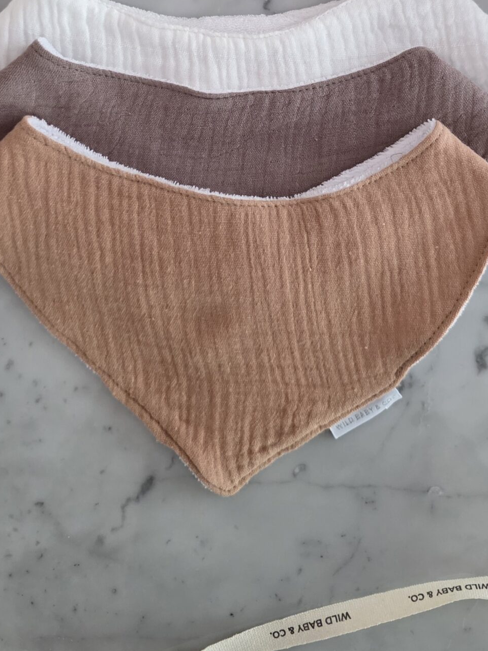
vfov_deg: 37.8
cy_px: 38
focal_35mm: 46
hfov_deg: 31.5
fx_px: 865
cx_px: 239
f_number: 1.7
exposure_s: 1/101
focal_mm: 6.3
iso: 640
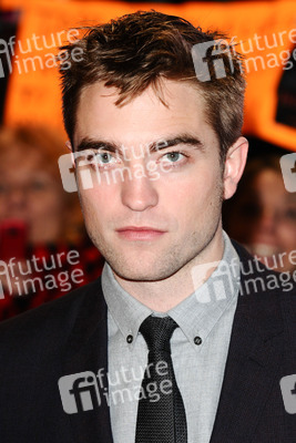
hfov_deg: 8.2
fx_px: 2070
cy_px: 222
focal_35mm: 168
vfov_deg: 12.2
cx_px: 148
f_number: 4.5
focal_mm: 112
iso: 320
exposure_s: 1/200
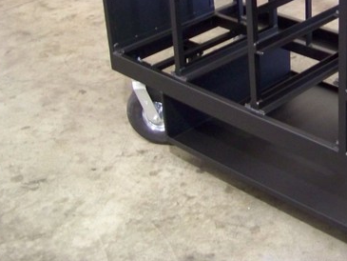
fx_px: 692
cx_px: 320
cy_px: 33
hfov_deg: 27.0
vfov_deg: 20.9
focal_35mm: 69
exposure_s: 1/10
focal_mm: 5.85
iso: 400
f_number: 2.8
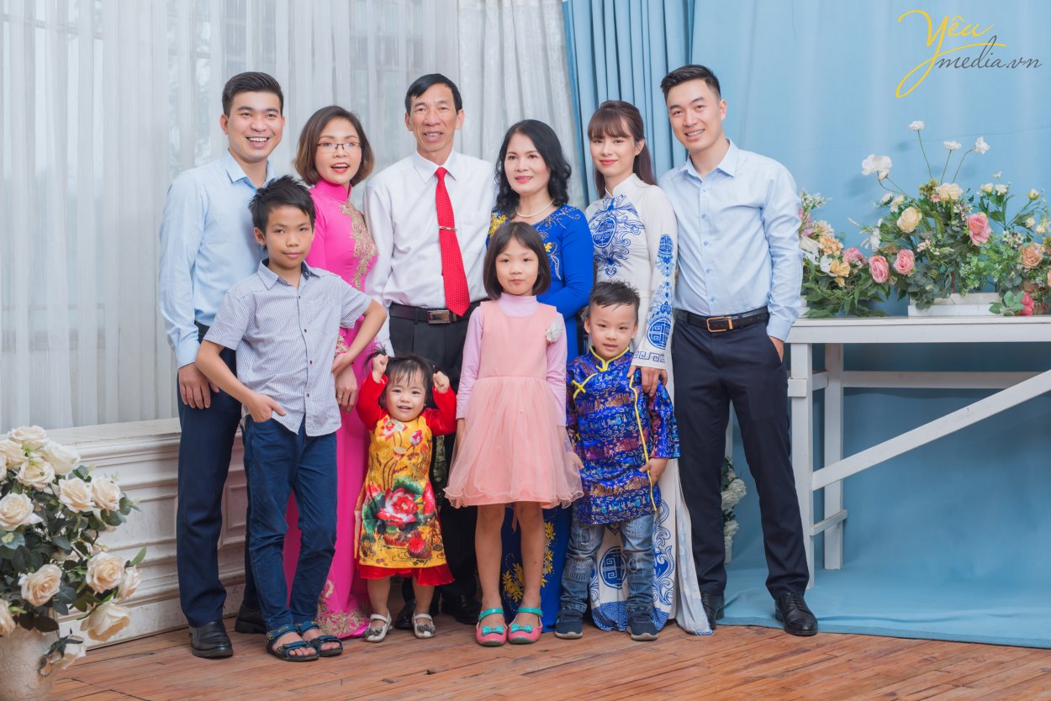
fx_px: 1460
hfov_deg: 39.6
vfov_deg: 27.0
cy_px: 350
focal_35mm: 50
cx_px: 526
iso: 80
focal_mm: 50
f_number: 5.6
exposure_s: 1/180
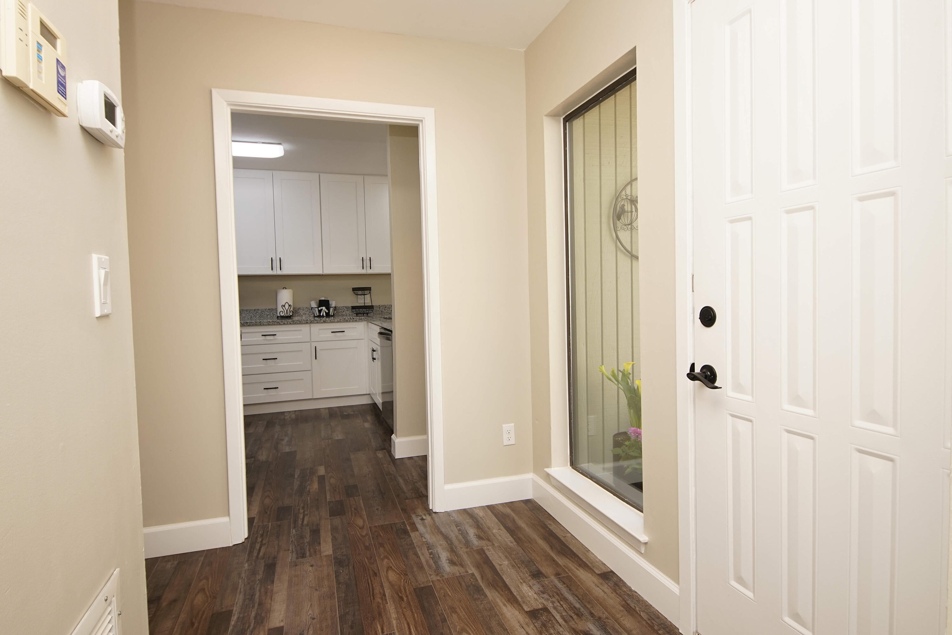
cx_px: 476
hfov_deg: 90.0
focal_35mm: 18
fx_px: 476
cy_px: 318
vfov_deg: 67.4
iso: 200
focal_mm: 12
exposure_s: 1/60
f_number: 4.5
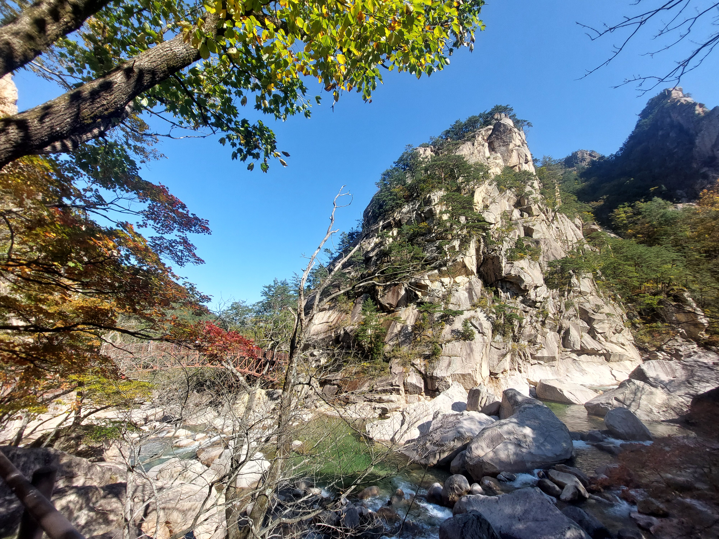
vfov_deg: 89.9
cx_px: 360
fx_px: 270
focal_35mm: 13
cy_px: 270
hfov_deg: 106.2
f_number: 2.2
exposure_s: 1/877
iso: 50
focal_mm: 1.74
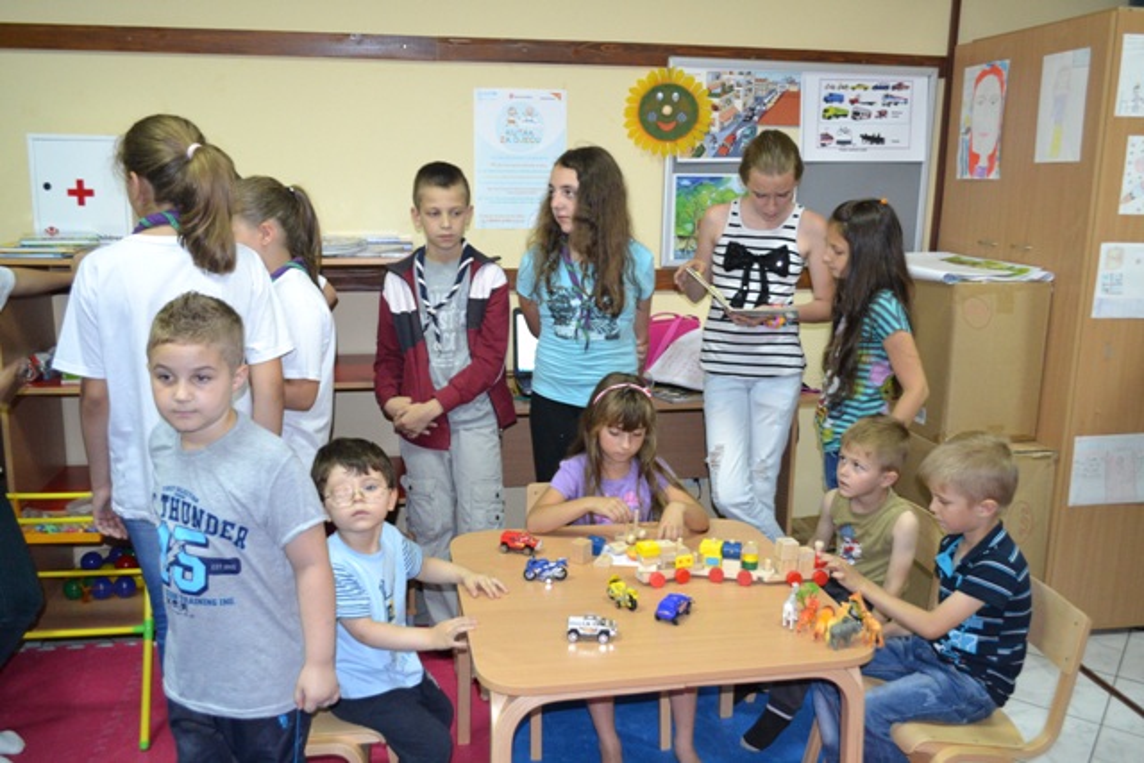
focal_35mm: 30
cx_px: 572
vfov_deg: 43.6
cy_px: 382
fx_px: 953
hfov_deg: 61.9
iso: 2500
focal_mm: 20
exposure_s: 1/60
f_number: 3.8
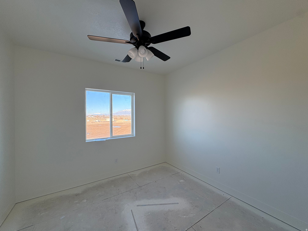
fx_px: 125
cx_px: 154
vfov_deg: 85.7
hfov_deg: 102.1
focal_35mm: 14
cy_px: 116
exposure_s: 1/139
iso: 64
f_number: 2.2
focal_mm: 2.22
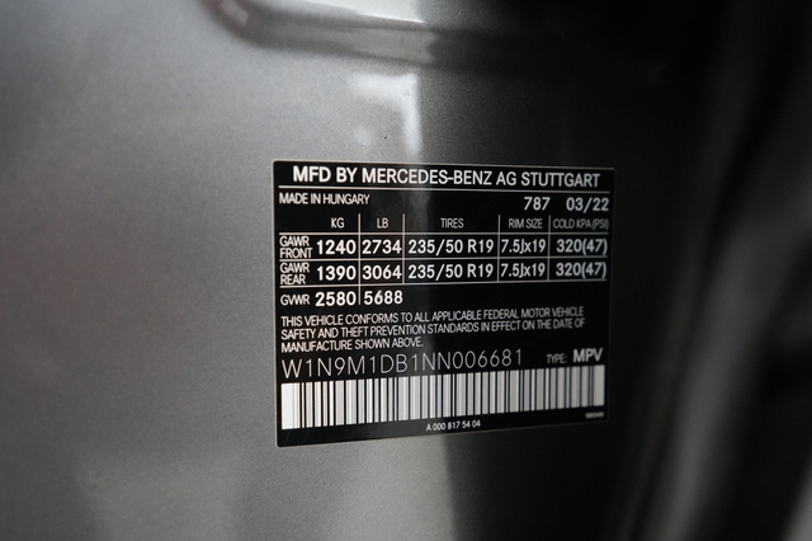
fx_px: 564
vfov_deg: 51.2
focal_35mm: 25
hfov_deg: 71.5
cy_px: 270
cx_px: 406
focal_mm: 25
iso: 6400
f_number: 2.8
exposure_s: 1/60
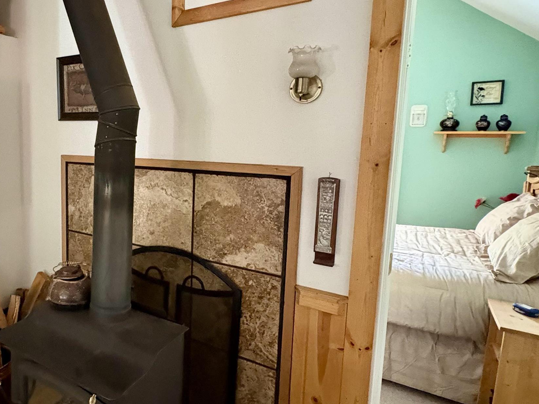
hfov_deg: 61.6
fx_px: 405
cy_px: 177
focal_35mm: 26
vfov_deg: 52.9
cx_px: 106
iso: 1000
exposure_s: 1/34
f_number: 2.2
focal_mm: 2.22
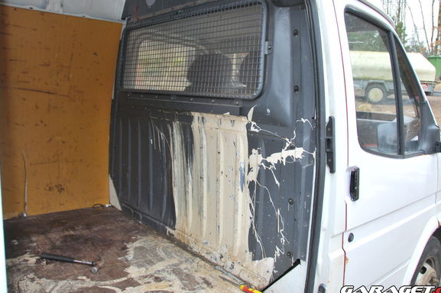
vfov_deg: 43.5
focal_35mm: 30
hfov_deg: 61.9
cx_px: 227
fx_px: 367
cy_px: 134
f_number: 3.5
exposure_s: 1/125
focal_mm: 18
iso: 200
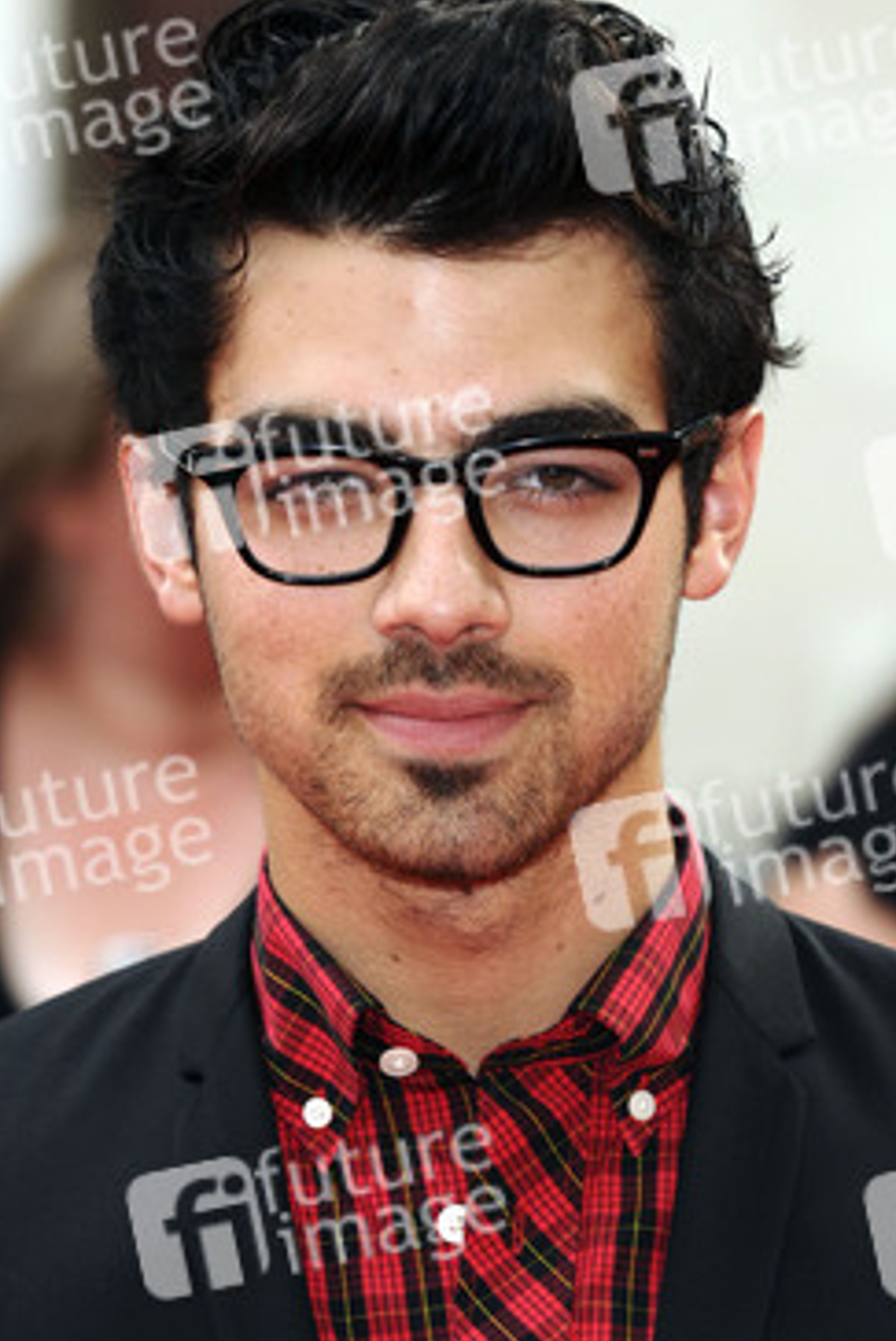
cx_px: 426
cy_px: 659
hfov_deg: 6.2
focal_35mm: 223
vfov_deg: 9.2
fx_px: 8300
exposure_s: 1/160
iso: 400
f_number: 5.6
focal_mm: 135
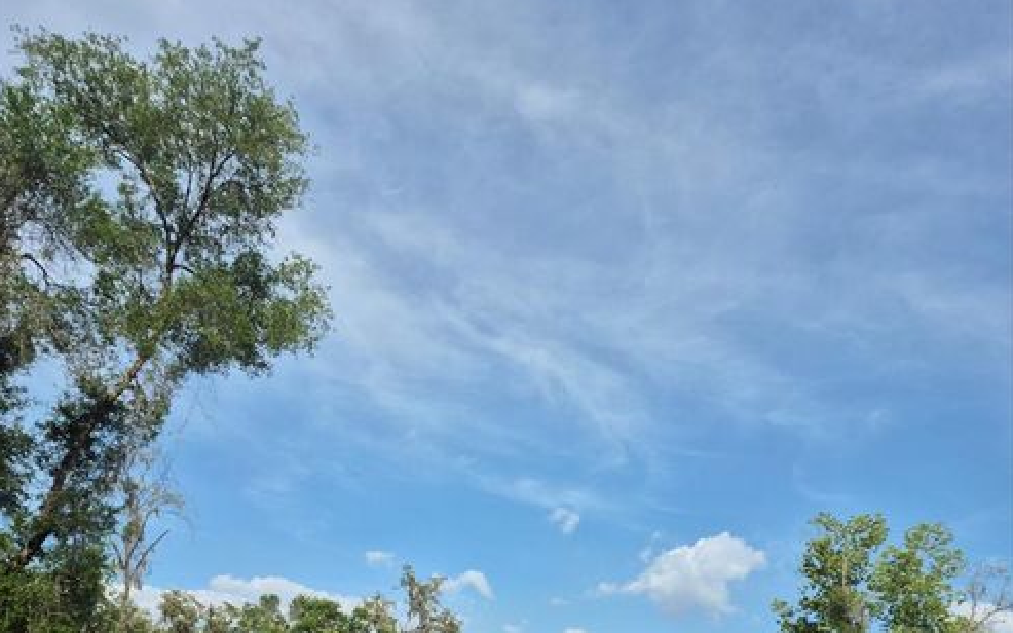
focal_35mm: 33
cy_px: 568
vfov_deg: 36.0
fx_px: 911
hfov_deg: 58.1
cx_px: 501
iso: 25
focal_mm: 5.4
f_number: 1.8
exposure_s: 1/2024
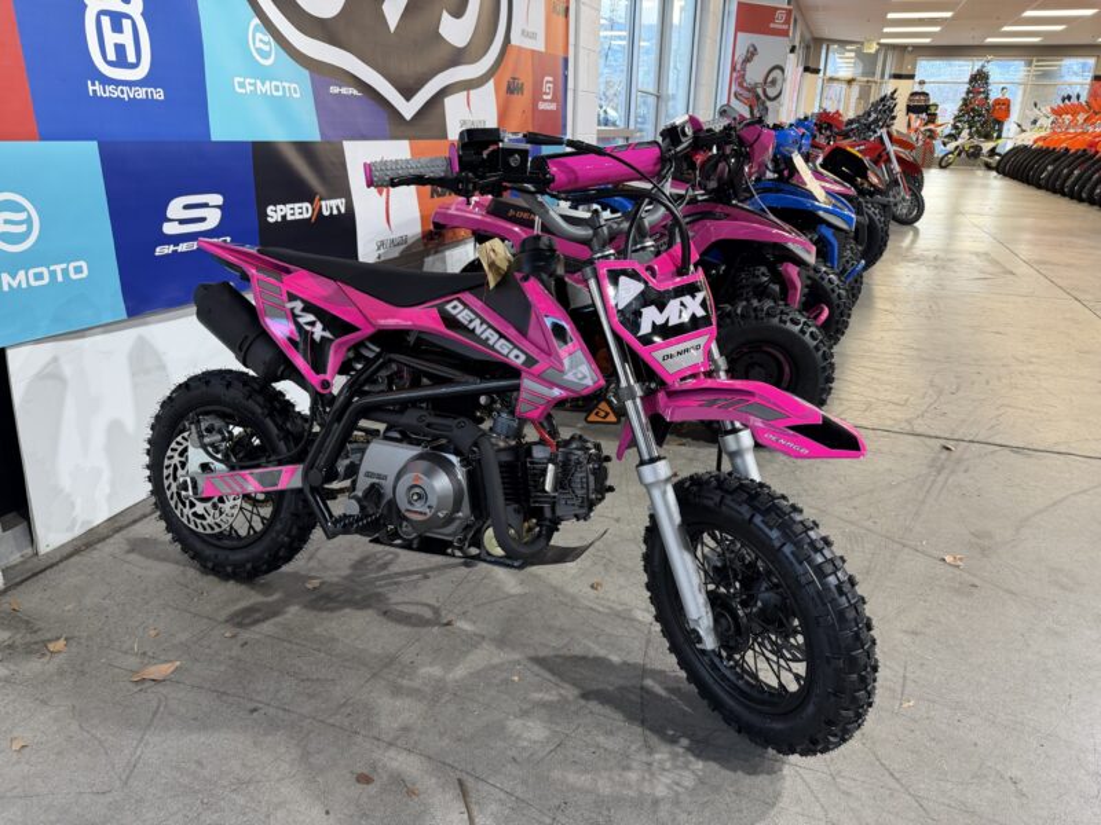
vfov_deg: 56.8
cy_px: 412
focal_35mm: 24
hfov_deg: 71.6
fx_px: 763
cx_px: 550
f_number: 1.78
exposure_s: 1/60
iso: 160
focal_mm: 6.76
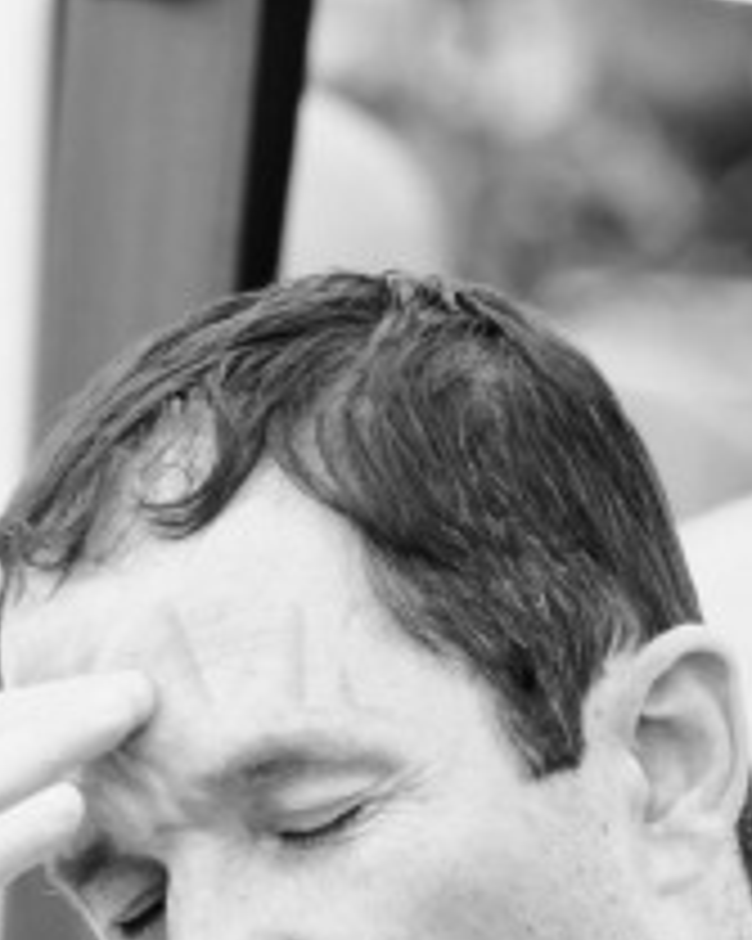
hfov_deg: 1.9
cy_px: 1273
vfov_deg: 2.4
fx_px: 22495
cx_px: 286
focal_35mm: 808
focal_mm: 200
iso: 400
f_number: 5
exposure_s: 1/400
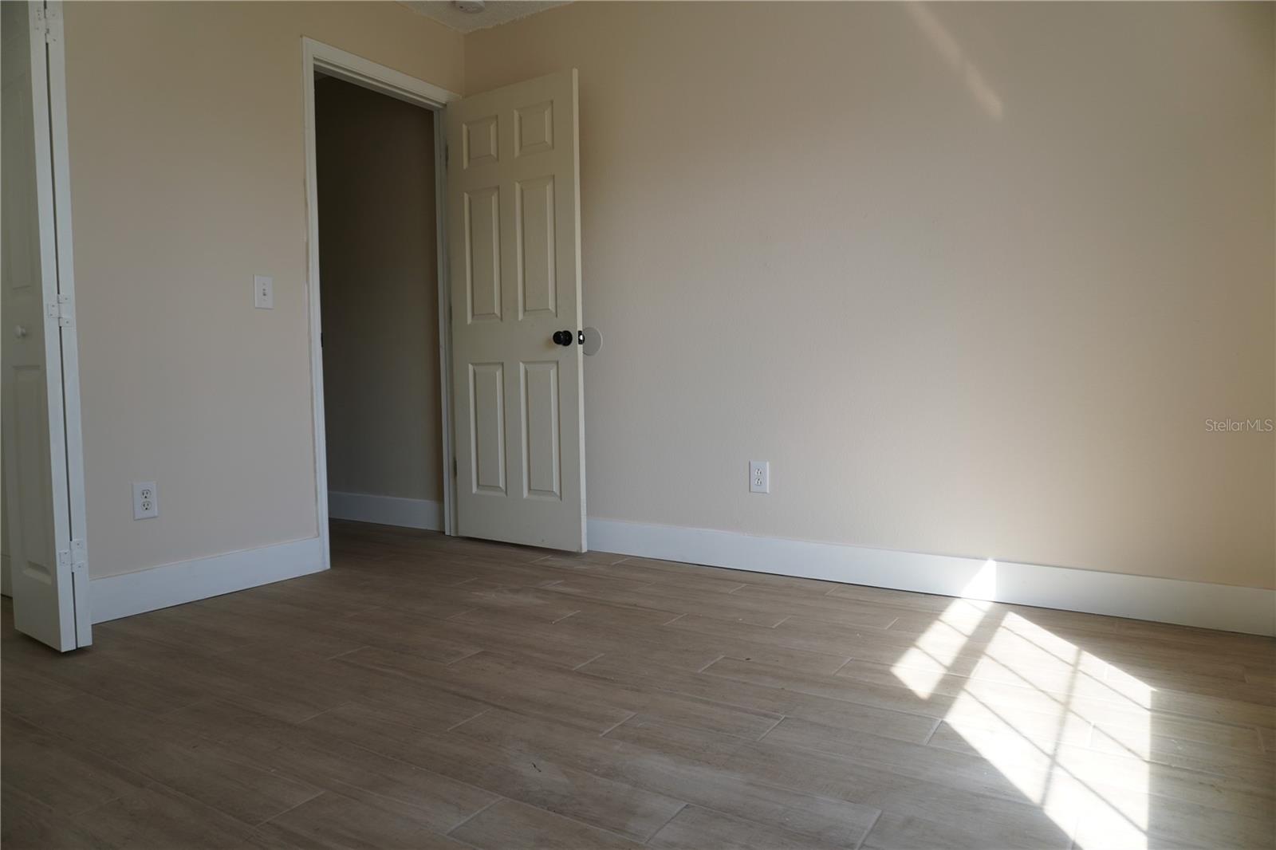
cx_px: 638
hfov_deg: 73.8
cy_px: 425
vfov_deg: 53.1
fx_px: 850
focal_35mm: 24
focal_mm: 16
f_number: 4
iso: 100
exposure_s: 1/160
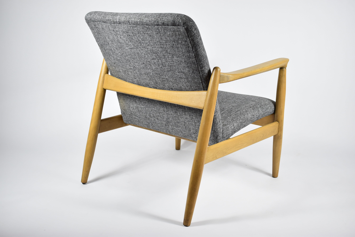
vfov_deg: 29.9
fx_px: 444
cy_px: 118
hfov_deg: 43.6
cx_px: 178
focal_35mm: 45
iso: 900
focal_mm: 30
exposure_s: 1/125
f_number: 4.2
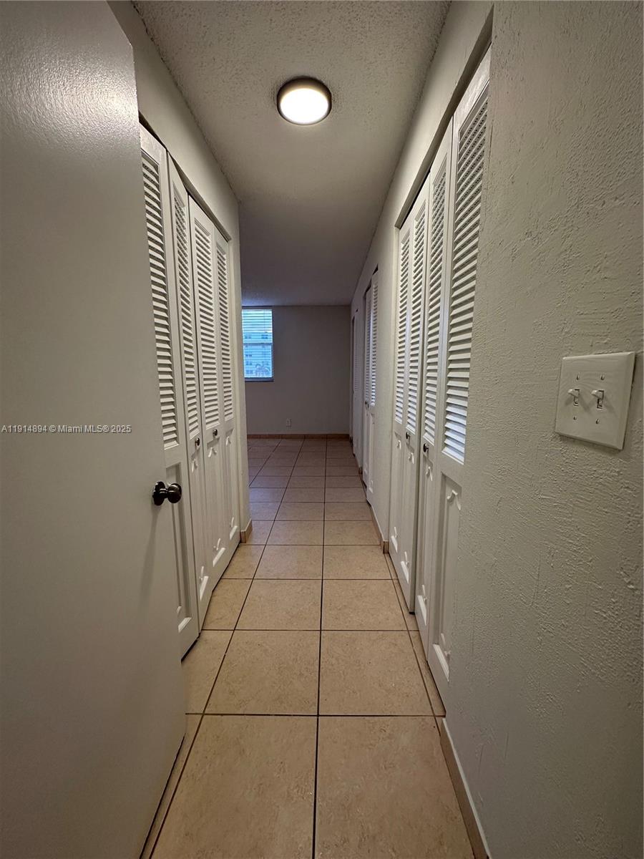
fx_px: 347
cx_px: 322
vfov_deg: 102.1
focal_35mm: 14
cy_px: 430
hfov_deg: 85.7
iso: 200
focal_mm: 2.22
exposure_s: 1/120
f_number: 2.2
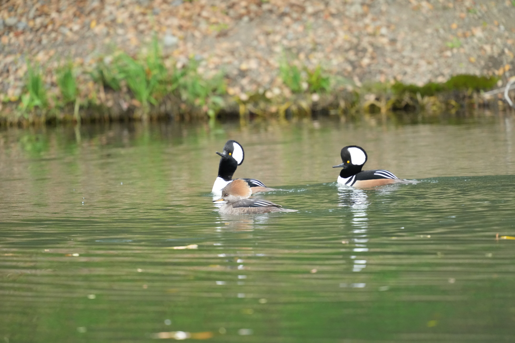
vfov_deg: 2.3
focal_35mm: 600
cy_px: 172
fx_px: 8583
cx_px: 258
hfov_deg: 3.4
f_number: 5.6
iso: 4000
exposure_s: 1/400
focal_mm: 600
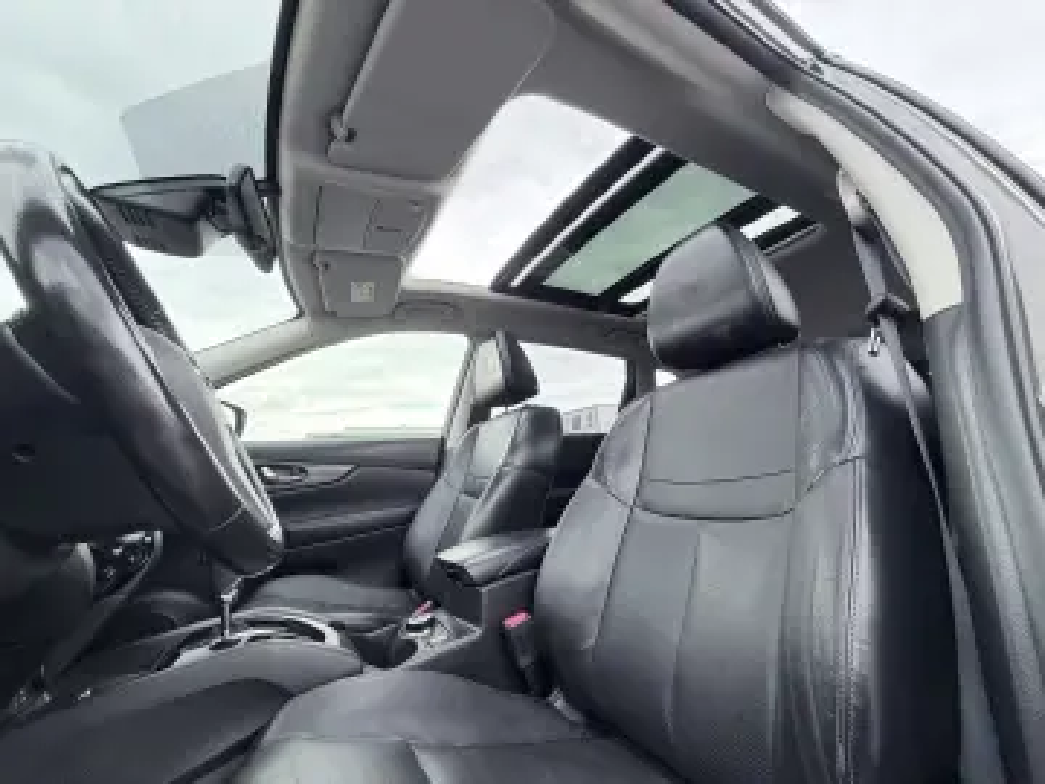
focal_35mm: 14
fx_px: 423
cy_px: 392
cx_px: 522
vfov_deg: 85.7
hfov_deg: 102.1
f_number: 2.2
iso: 64
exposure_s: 1/122
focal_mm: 2.22
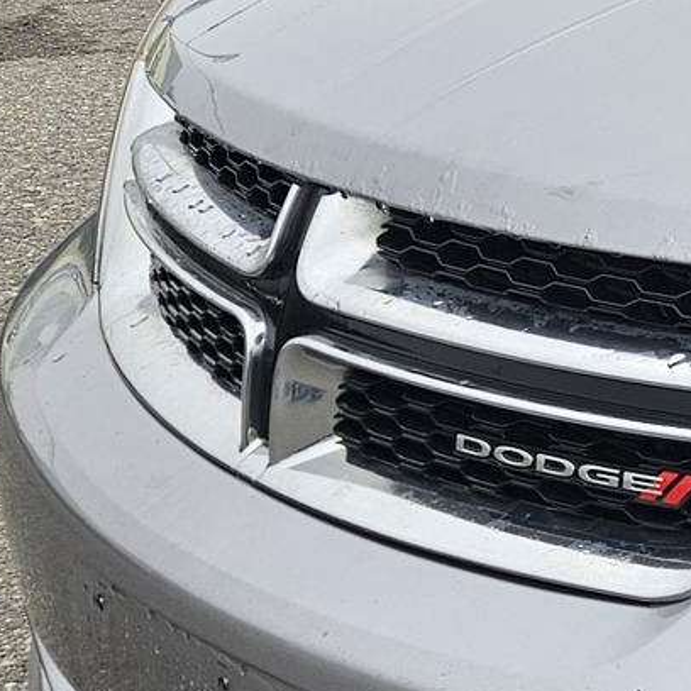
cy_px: 242
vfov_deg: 17.0
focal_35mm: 102
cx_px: 1465
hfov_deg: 13.9
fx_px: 2304
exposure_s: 1/120
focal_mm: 5.4
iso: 25
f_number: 1.8
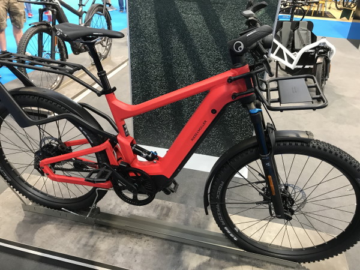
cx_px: 180
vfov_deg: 49.7
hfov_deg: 63.4
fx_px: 291
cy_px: 135
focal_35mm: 28
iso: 64
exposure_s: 1/17
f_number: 1.8
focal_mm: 3.99
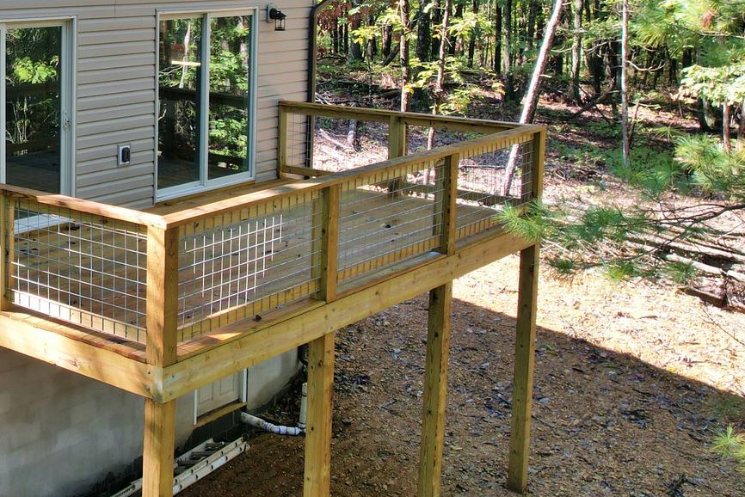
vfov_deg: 25.3
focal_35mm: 52
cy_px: 60
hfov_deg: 34.3
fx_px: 1076
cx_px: -21
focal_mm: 8.38
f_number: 2.8
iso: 100
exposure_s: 1/240
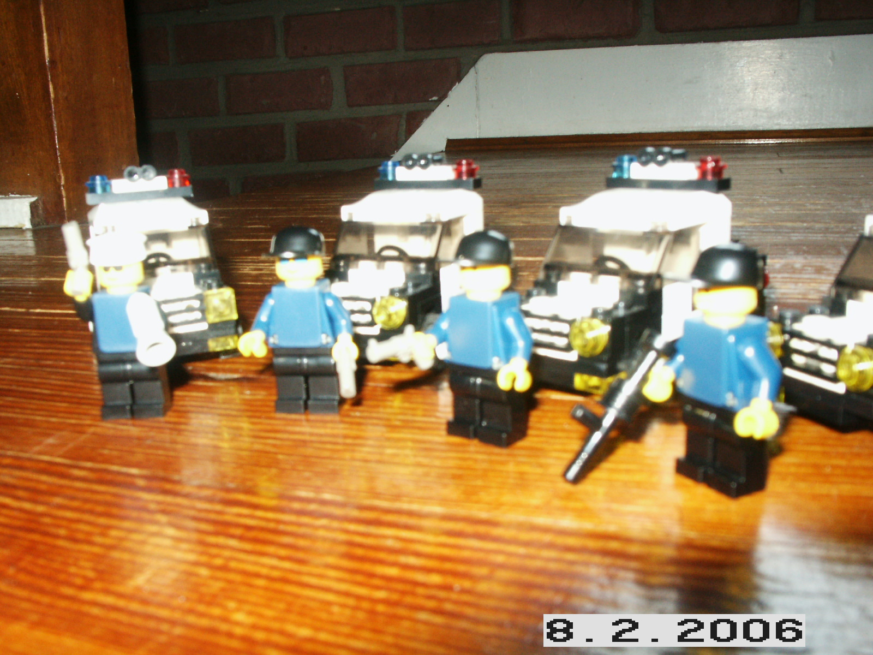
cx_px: 436
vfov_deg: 40.7
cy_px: 328
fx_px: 883
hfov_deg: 52.6
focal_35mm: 35
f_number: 6.7
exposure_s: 1/45
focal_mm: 7.18
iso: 200
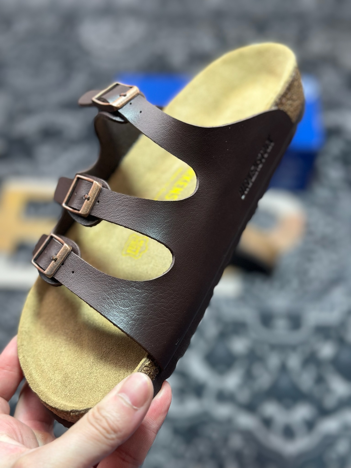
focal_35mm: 48
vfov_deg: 39.7
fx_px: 649
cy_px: 234
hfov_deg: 30.3
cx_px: 176
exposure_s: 1/171
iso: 64
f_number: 1.78
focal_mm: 6.86
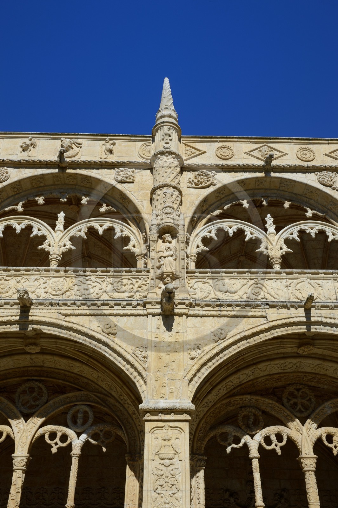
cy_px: 254
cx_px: 169
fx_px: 493
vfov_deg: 54.5
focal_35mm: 35
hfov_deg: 37.8
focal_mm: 35
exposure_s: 1/80
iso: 100
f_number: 22
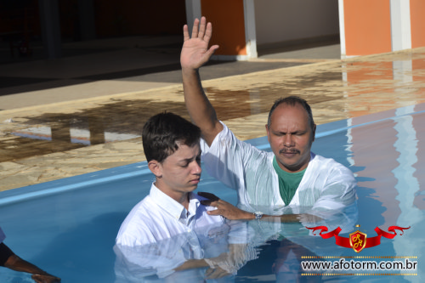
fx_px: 1027
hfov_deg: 23.4
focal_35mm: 87
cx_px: 212
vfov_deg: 15.7
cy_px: 142
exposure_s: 1/640
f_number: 6.3
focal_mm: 58
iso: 100
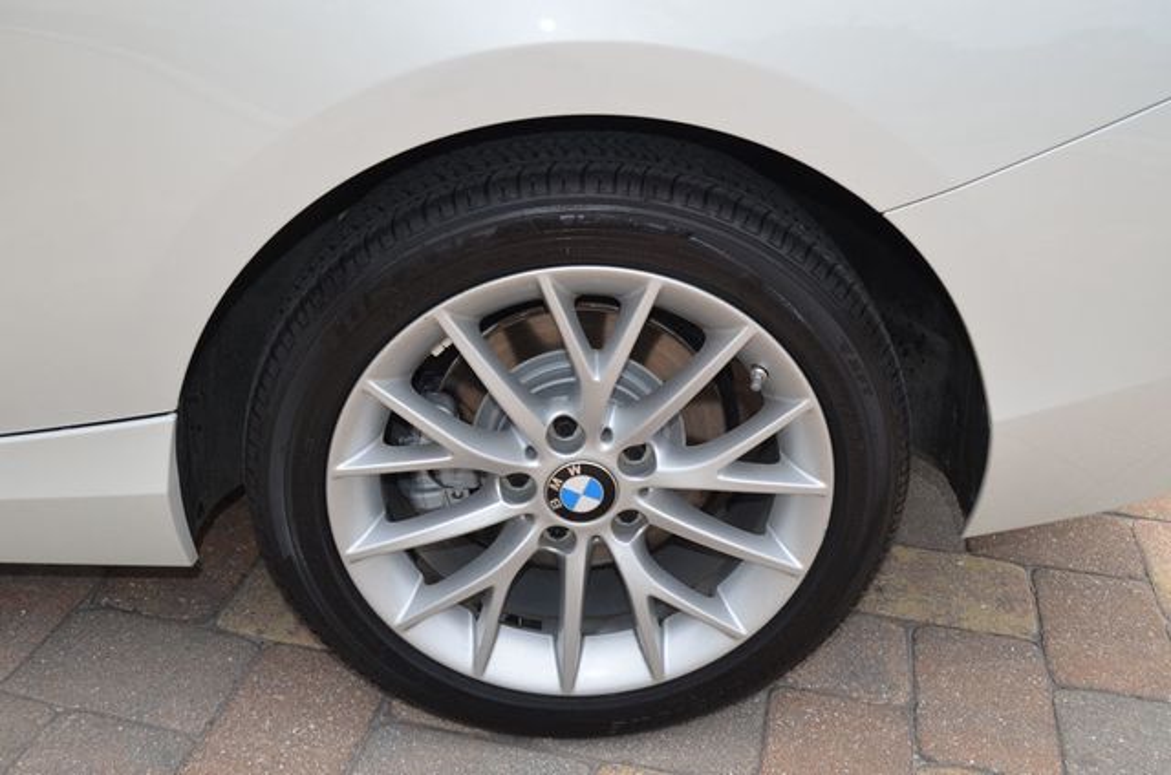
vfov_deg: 36.7
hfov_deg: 53.2
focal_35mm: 36
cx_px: 586
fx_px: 1169
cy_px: 388
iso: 100
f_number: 6.3
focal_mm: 24
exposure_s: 1/200
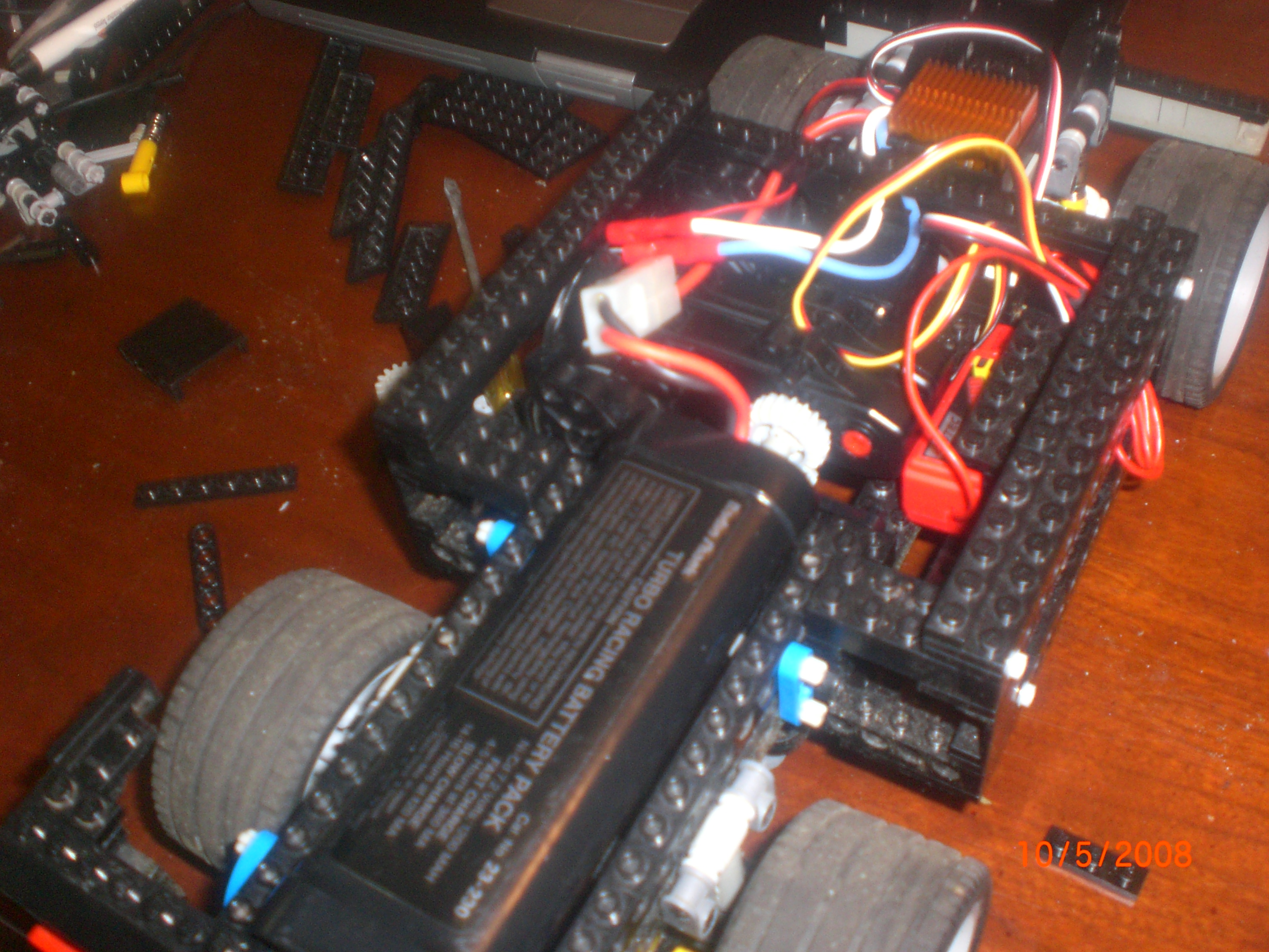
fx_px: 1393
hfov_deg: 49.0
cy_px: 476
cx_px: 634
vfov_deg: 37.7
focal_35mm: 38
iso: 200
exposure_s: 1/60
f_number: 3.1
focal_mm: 6.3
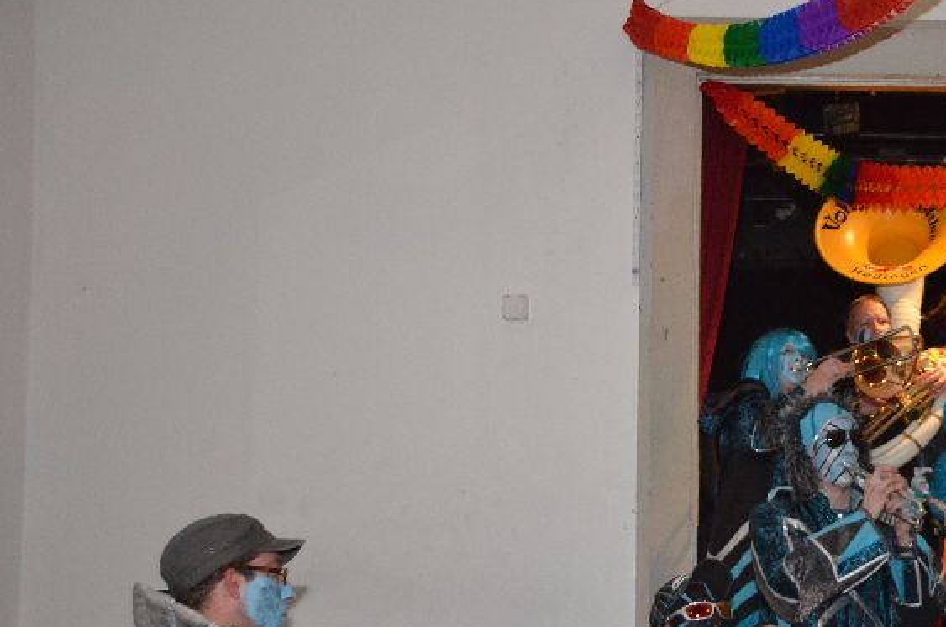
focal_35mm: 60
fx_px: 1574
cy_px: 560
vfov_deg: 22.0
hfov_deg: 32.0
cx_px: 833
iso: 3200
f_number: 4
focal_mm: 22
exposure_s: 1/60
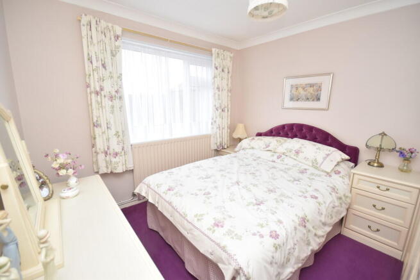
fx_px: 175
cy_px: 140
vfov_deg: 77.4
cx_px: 210
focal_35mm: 15
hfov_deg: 100.4
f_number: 5
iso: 800
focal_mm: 10
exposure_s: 1/200
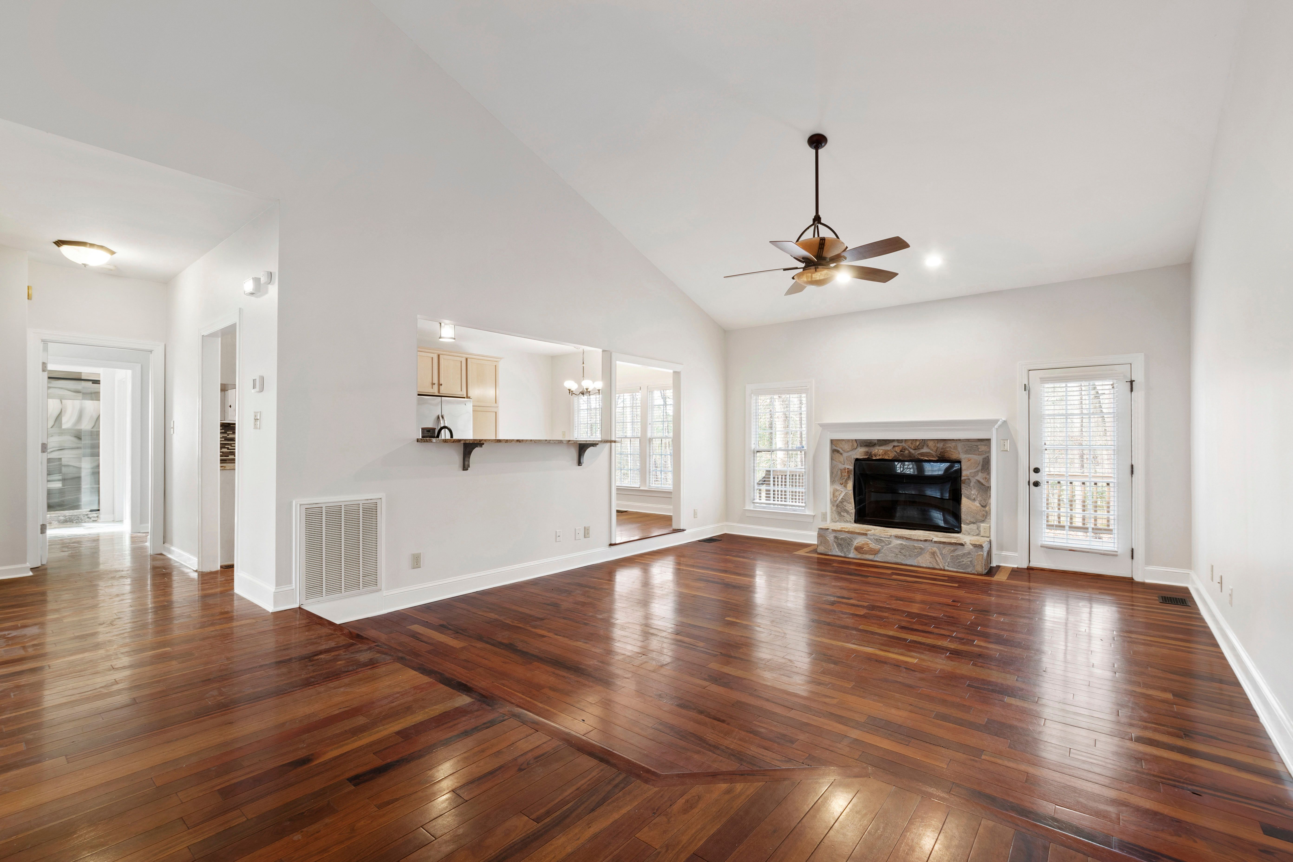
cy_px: 431
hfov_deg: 100.4
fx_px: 539
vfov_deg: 77.3
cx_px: 646
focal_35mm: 15
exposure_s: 1
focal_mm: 10
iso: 100
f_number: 8
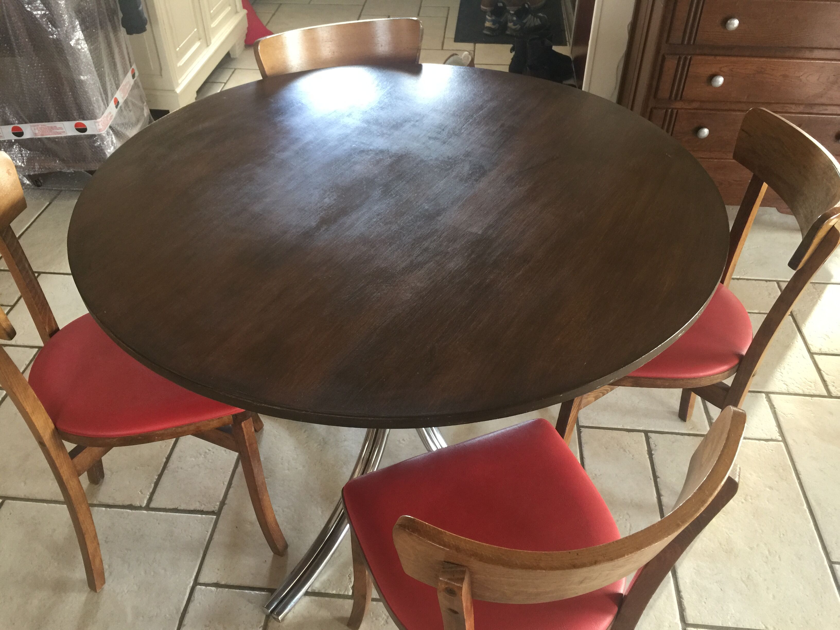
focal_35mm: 29
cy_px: 315
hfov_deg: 61.7
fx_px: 704
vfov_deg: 48.2
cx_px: 420
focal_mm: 4.15
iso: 80
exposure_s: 1/17
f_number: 2.2
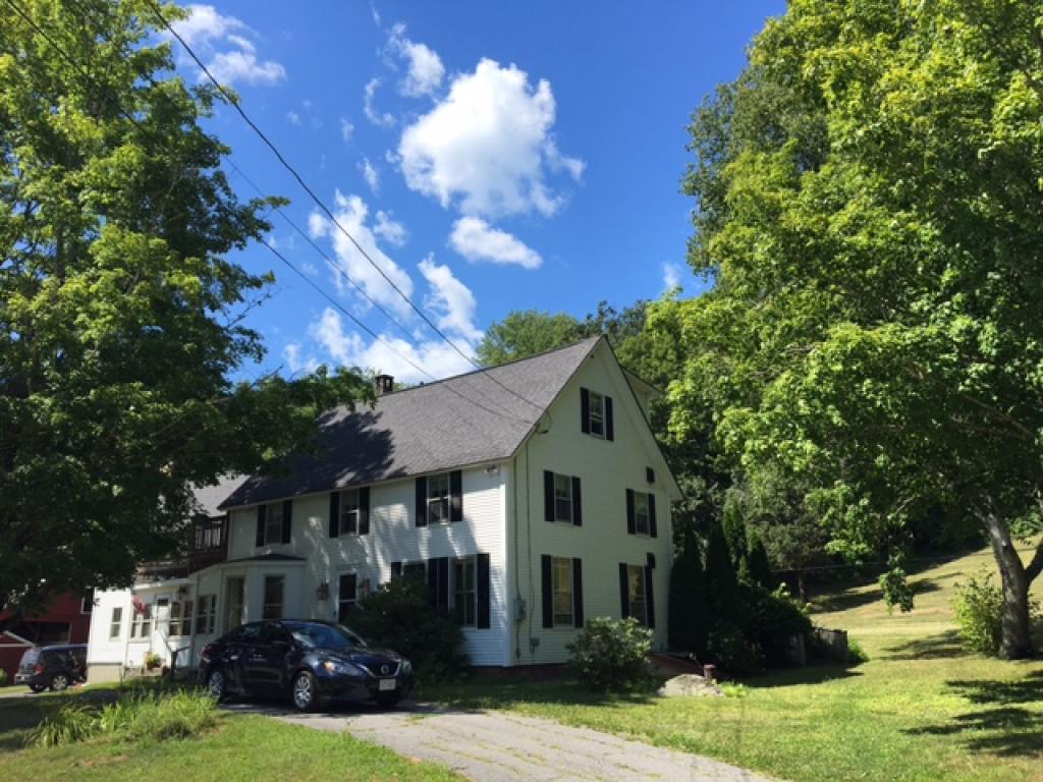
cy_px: 391
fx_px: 874
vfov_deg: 48.2
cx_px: 522
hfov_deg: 61.7
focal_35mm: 29
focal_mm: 4.15
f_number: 2.2
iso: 25
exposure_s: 1/1350
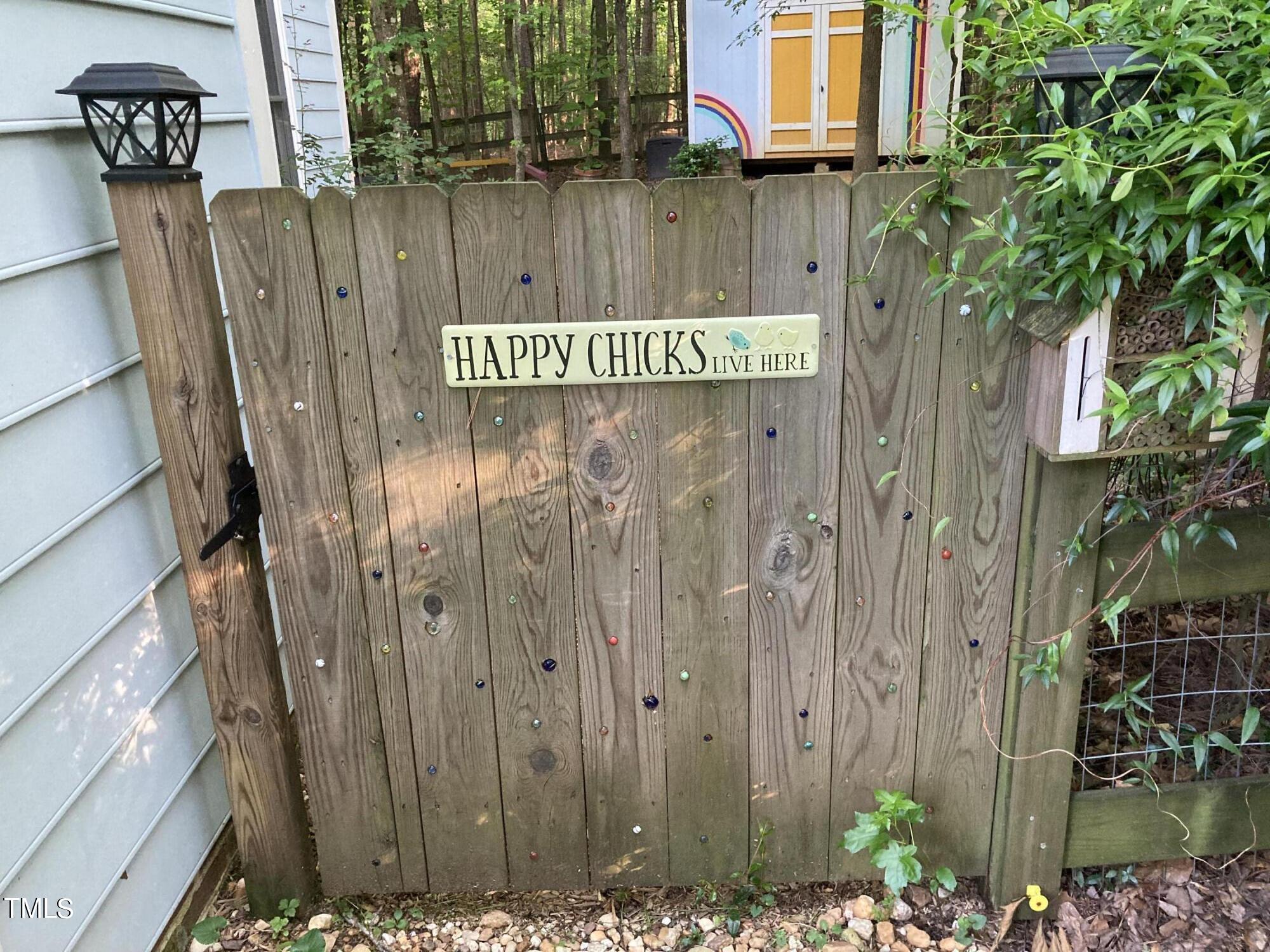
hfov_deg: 63.4
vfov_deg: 49.7
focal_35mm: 28
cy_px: 476
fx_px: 1027
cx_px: 635
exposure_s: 1/54
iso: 320
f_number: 1.8
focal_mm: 3.99
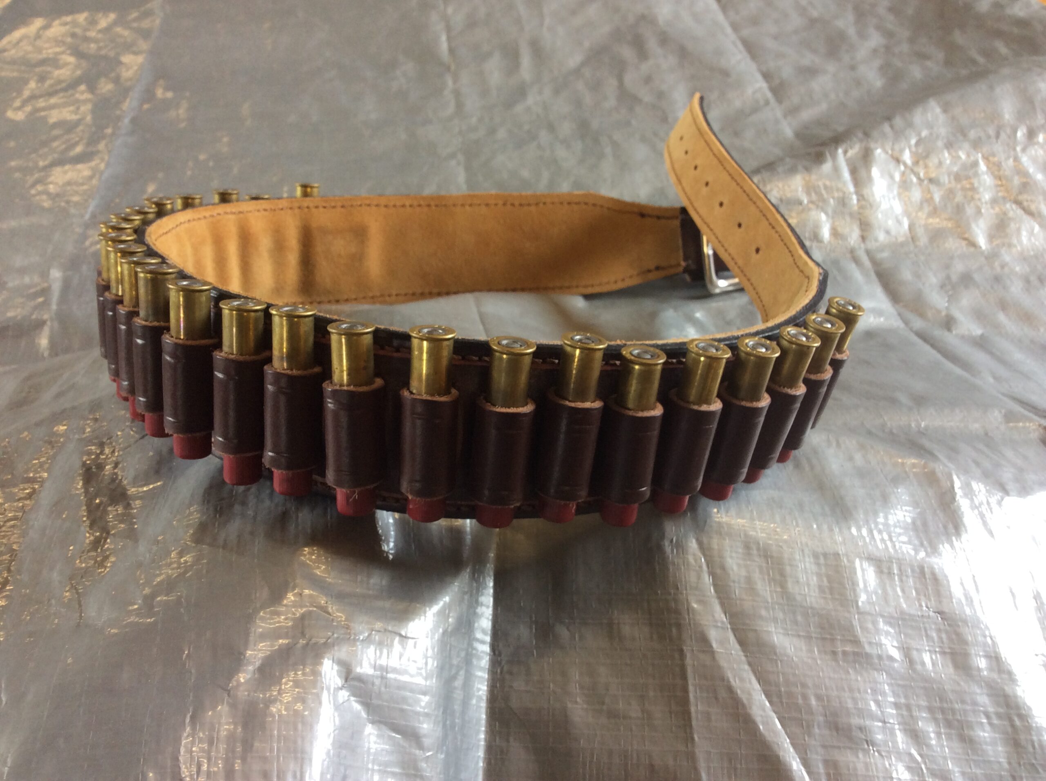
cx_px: 523
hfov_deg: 56.9
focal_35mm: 32
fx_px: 966
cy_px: 390
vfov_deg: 44.1
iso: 50
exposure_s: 1/25
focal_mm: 3.3
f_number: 2.4
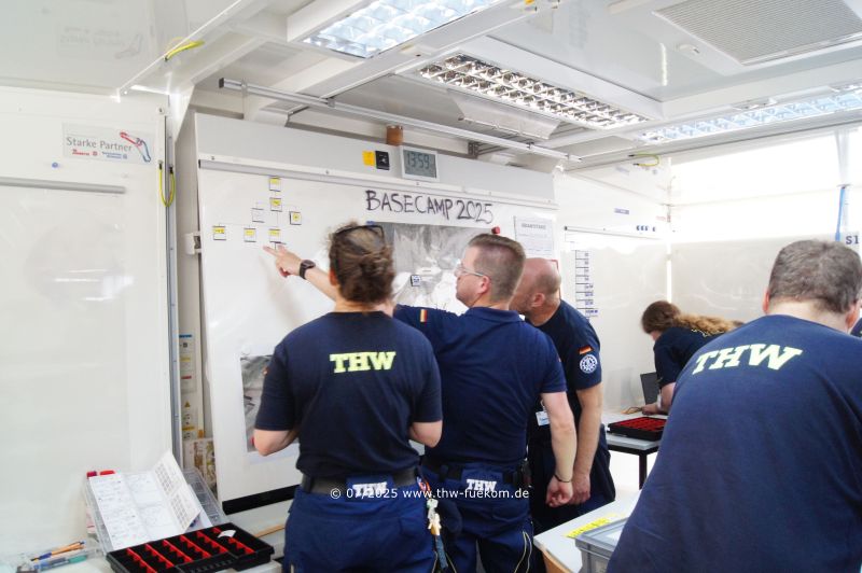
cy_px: 286
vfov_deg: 47.9
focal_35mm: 27
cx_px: 431
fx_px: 646
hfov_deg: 67.4
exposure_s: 1/25
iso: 1600
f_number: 13
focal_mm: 18
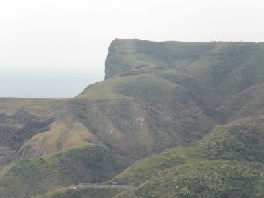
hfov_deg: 17.3
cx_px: 132
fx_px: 869
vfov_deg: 13.0
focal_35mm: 114
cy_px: 99
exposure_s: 1/160
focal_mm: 18.9
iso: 200
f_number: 5.9
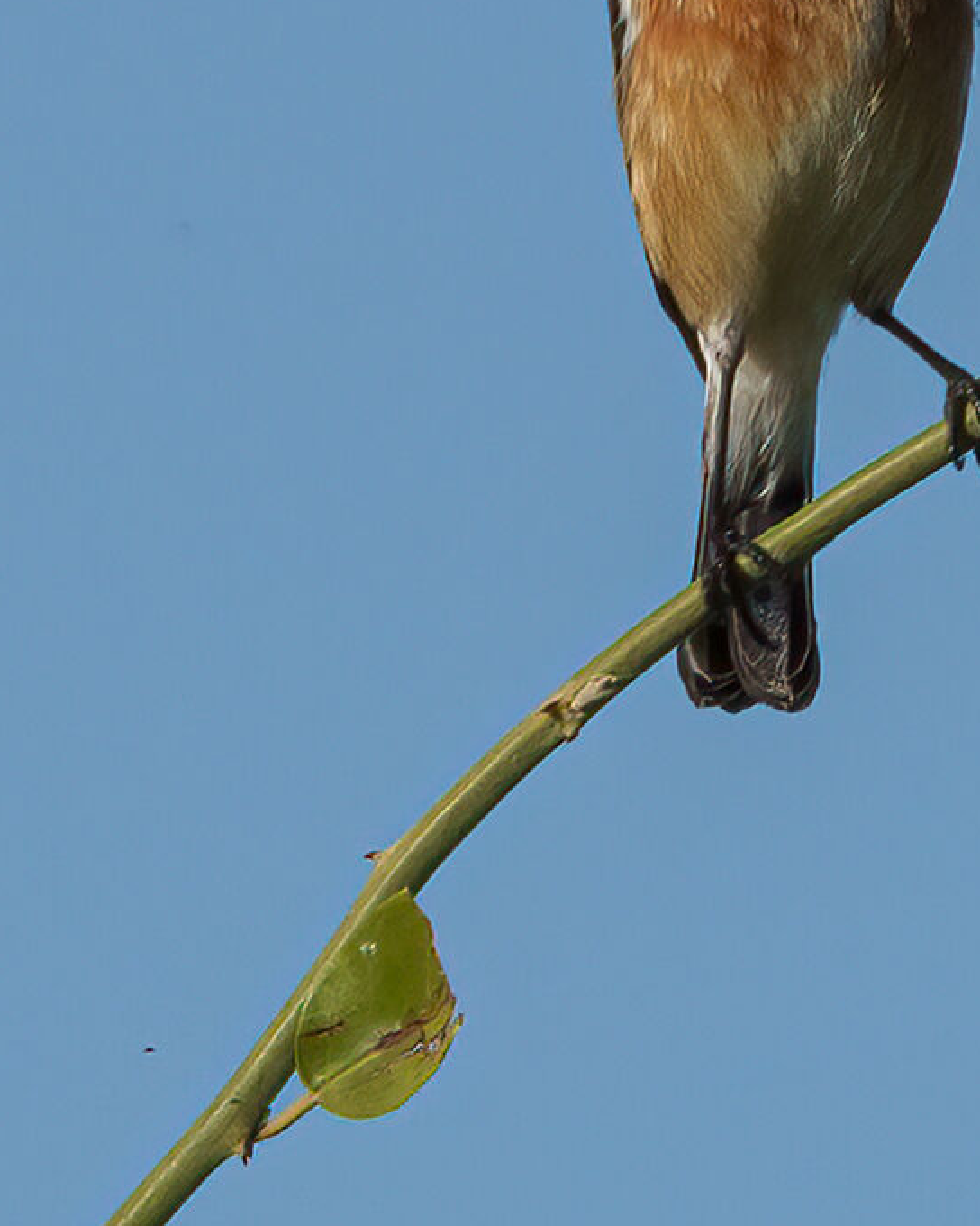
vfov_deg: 1.5
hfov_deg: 1.2
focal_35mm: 1324
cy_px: 593
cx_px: 1479
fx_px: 48002
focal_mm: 400
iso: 125
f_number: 4
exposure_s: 1/2500
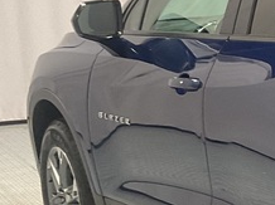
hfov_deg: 13.5
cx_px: 525
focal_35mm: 128
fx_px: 1016
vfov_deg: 11.4
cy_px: 236
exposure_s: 1/60
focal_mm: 3
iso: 125
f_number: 1.8
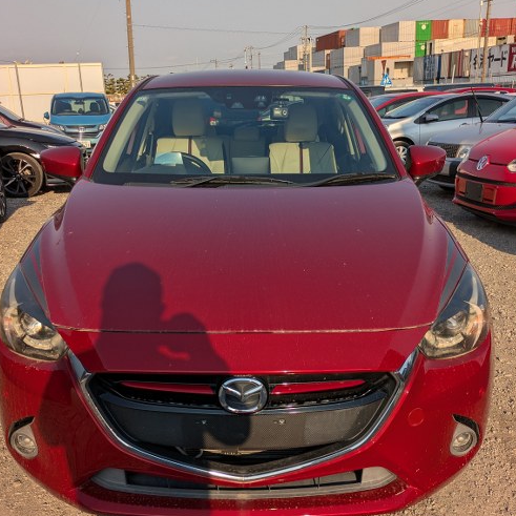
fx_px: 607
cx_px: 260
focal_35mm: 36
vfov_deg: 46.0
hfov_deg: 46.0
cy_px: 288
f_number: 1.89
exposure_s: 1/2959
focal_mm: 5.43
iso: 49
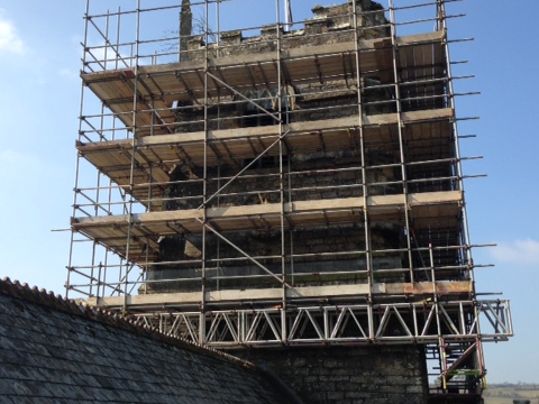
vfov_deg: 32.9
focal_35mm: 44
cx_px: 263
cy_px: 213
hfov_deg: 42.9
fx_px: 685
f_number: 2.4
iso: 50
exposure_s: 1/968
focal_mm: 4.12
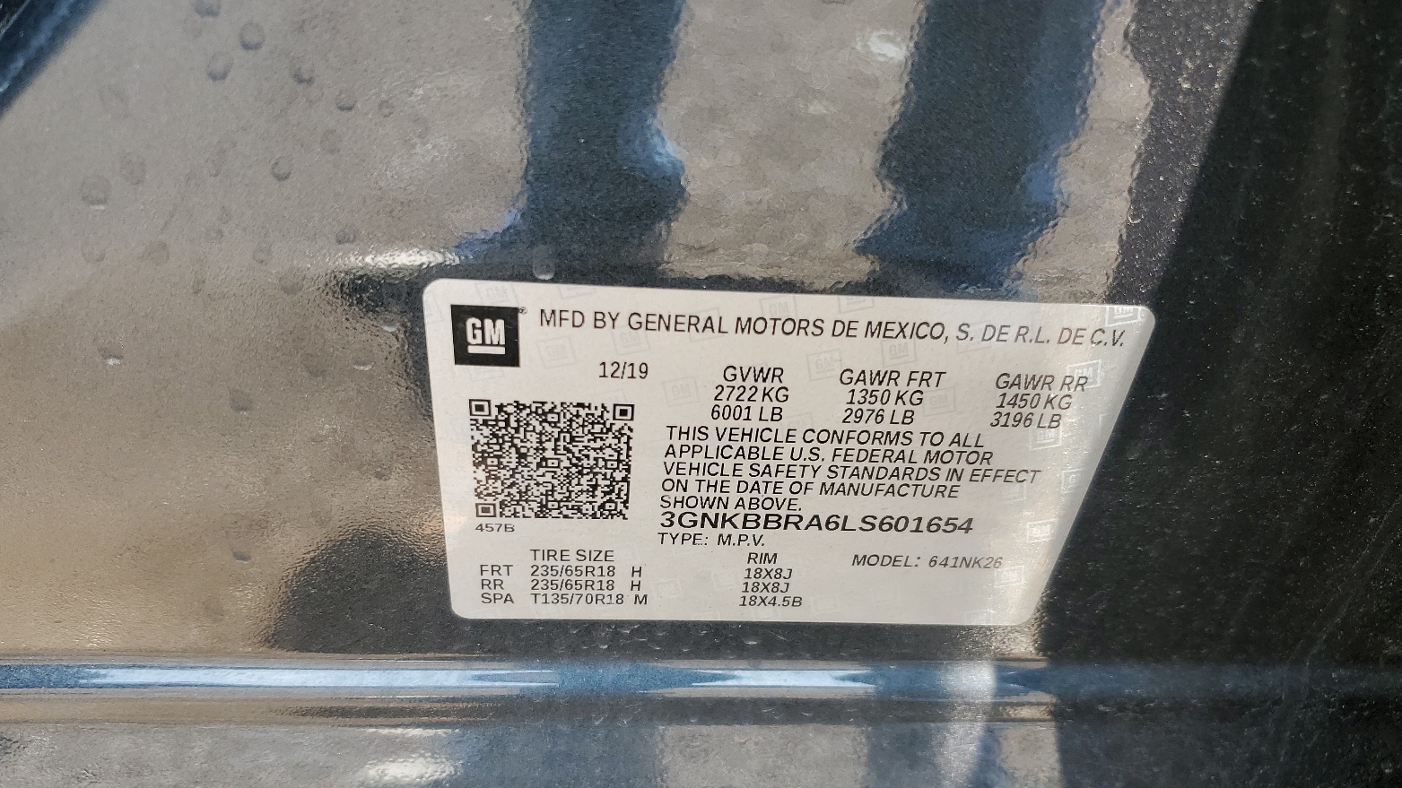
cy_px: 499
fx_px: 1078
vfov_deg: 39.9
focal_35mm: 29
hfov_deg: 66.1
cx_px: 687
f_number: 1.5
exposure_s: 1/217
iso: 50
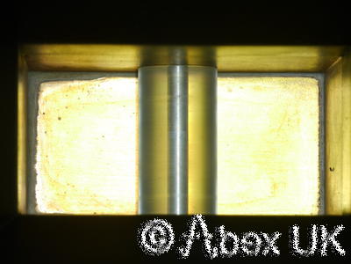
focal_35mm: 280
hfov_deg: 7.1
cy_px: 132
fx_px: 2839
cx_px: 176
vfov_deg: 5.3
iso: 400
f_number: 11
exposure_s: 1/50
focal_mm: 140
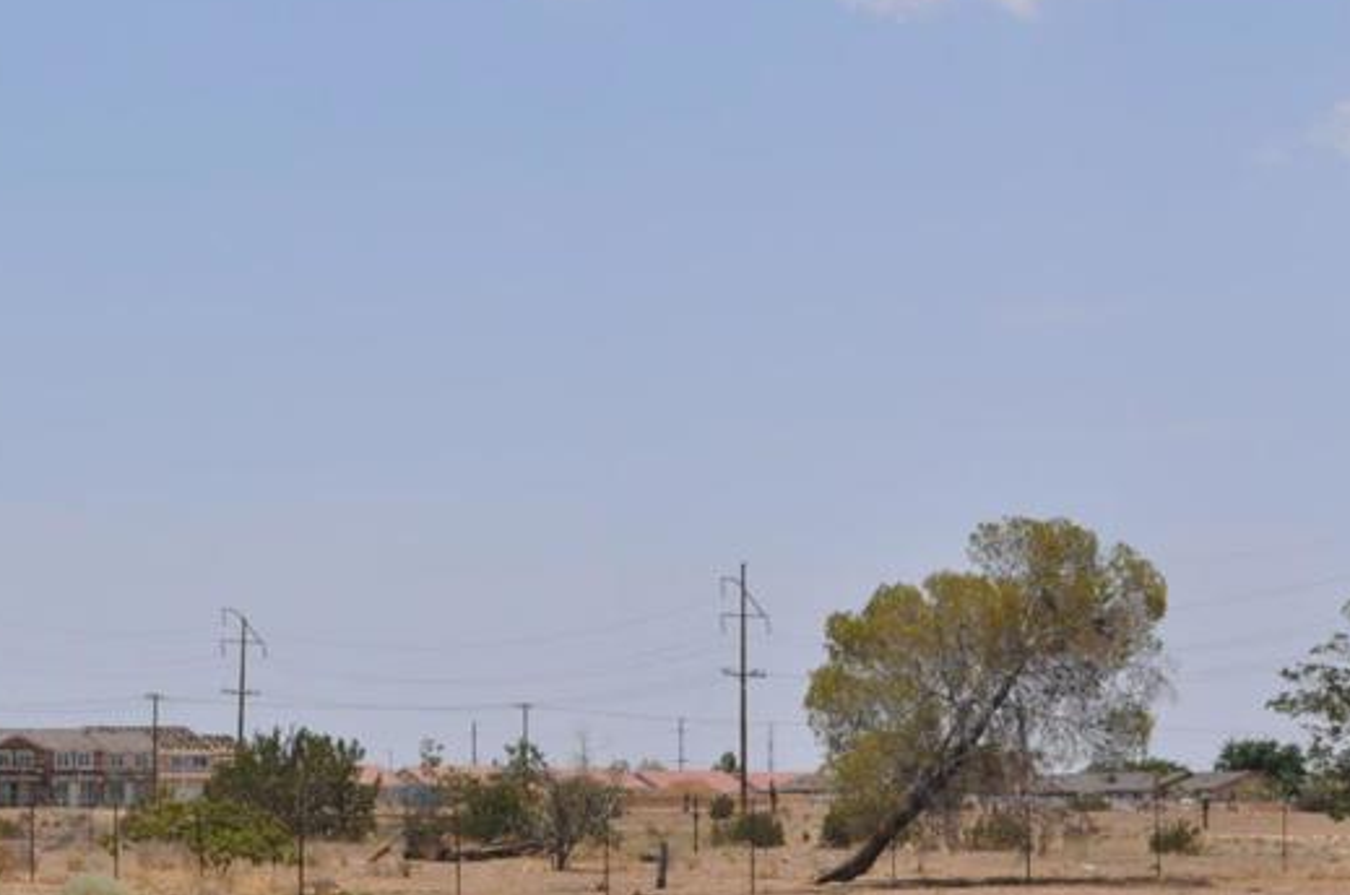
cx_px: 544
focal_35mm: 142
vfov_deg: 9.6
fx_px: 5315
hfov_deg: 14.5
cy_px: 761
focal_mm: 48
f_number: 11
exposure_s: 1/500
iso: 200
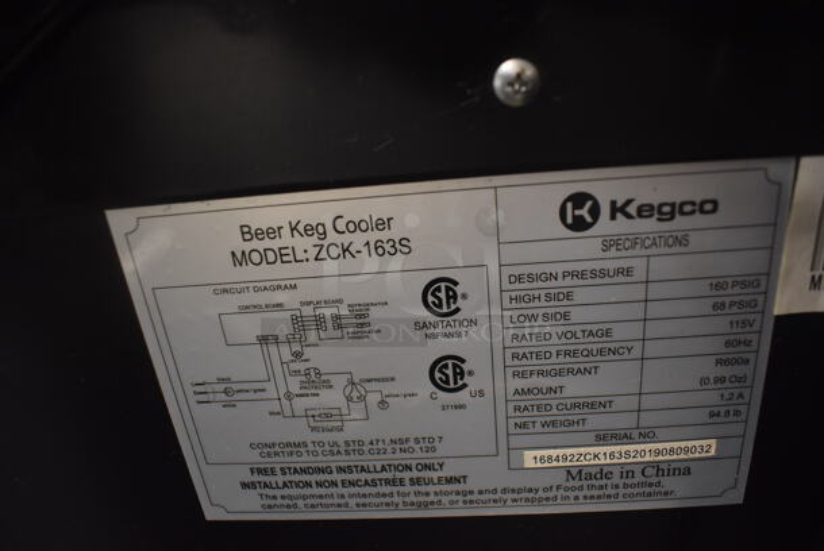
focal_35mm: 27
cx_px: 412
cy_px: 276
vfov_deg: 48.0
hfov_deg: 67.3
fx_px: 619
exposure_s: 1/30
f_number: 3.5
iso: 1250
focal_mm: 18
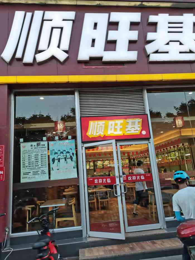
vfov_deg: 67.3
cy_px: 130
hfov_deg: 53.1
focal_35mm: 26
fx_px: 195
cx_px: 98
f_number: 1.8
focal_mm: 5.58
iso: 50
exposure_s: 1/161
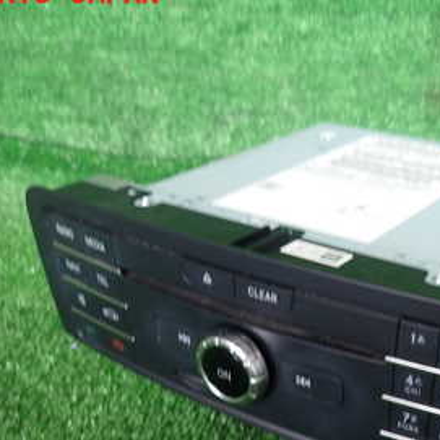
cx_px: 351
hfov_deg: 33.7
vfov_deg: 33.9
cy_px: 338
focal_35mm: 49
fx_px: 705
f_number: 2
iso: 160
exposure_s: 1/60
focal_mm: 4.5
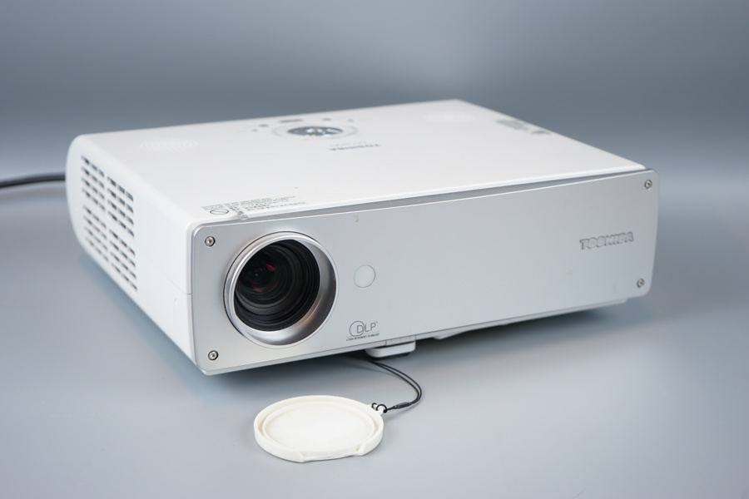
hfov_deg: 32.9
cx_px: 374
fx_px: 1269
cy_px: 250
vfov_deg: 22.3
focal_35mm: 61
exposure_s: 1/80
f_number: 5.6
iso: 250
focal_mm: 61
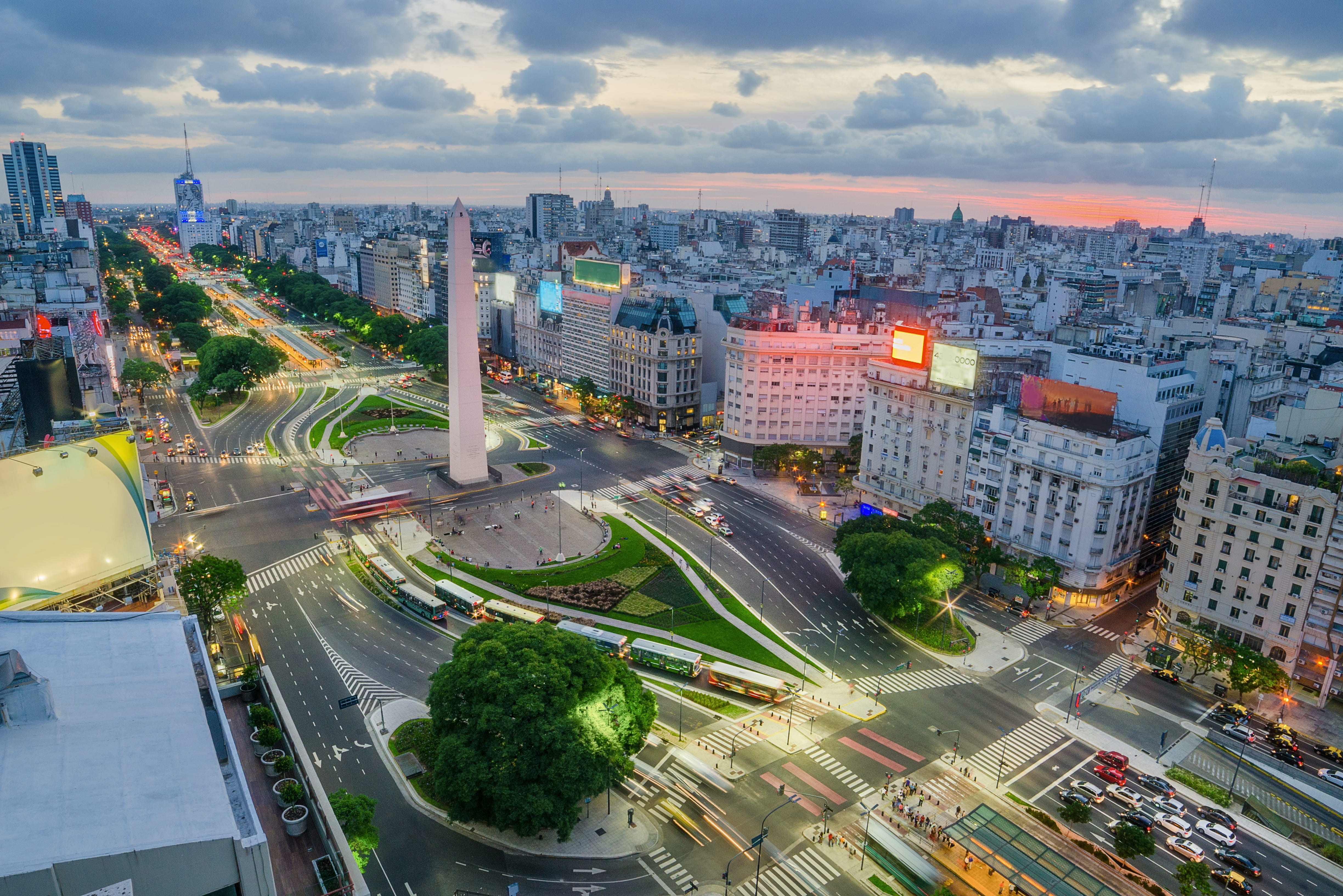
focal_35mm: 21
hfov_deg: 81.2
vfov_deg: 59.5
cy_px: 448
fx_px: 783
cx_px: 672
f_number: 16
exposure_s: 1
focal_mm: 14
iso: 100
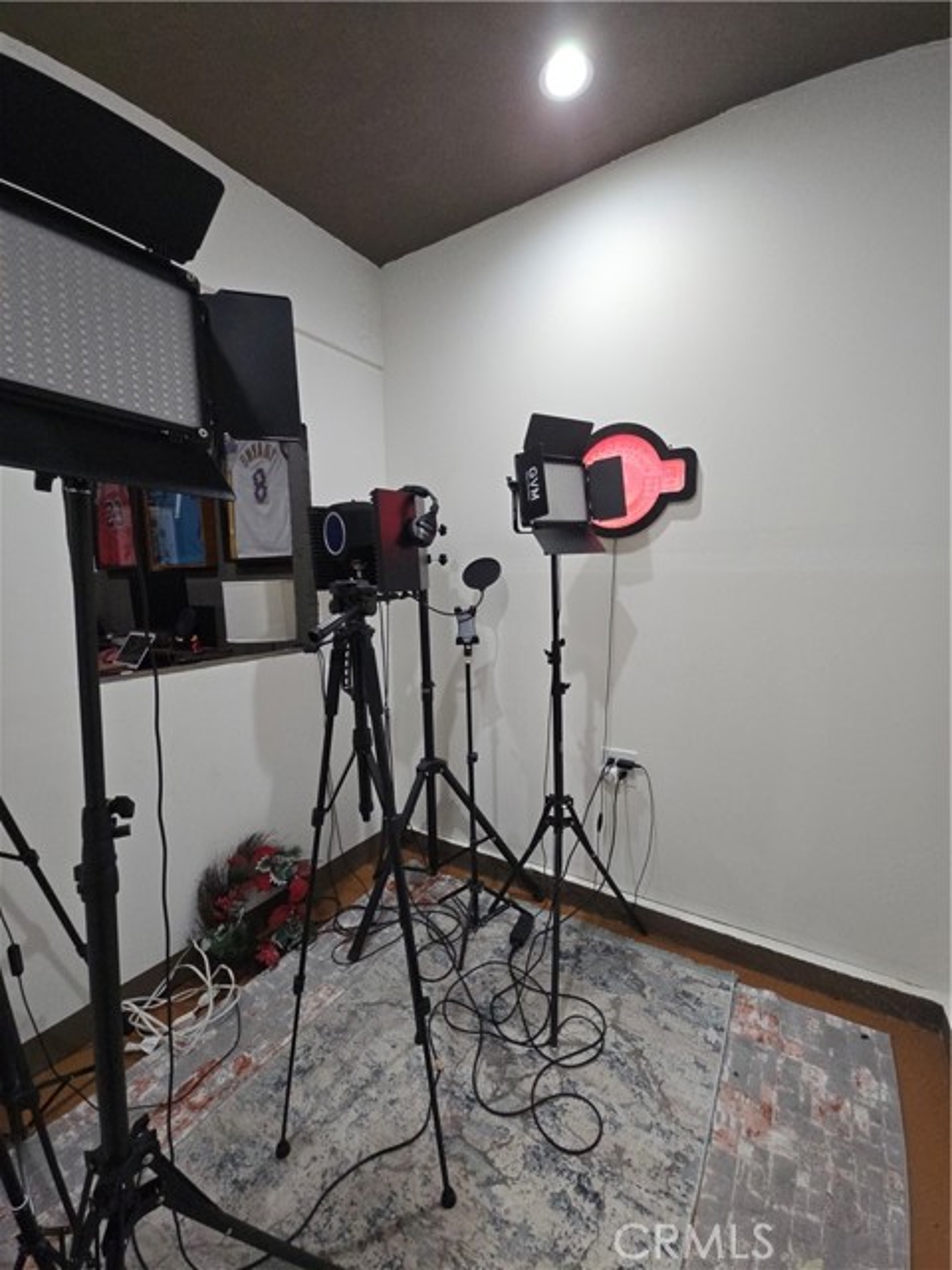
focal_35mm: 13
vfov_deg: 106.2
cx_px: 476
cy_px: 635
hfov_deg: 89.9
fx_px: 477
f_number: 2.2
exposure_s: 1/60
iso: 160
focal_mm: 2.2
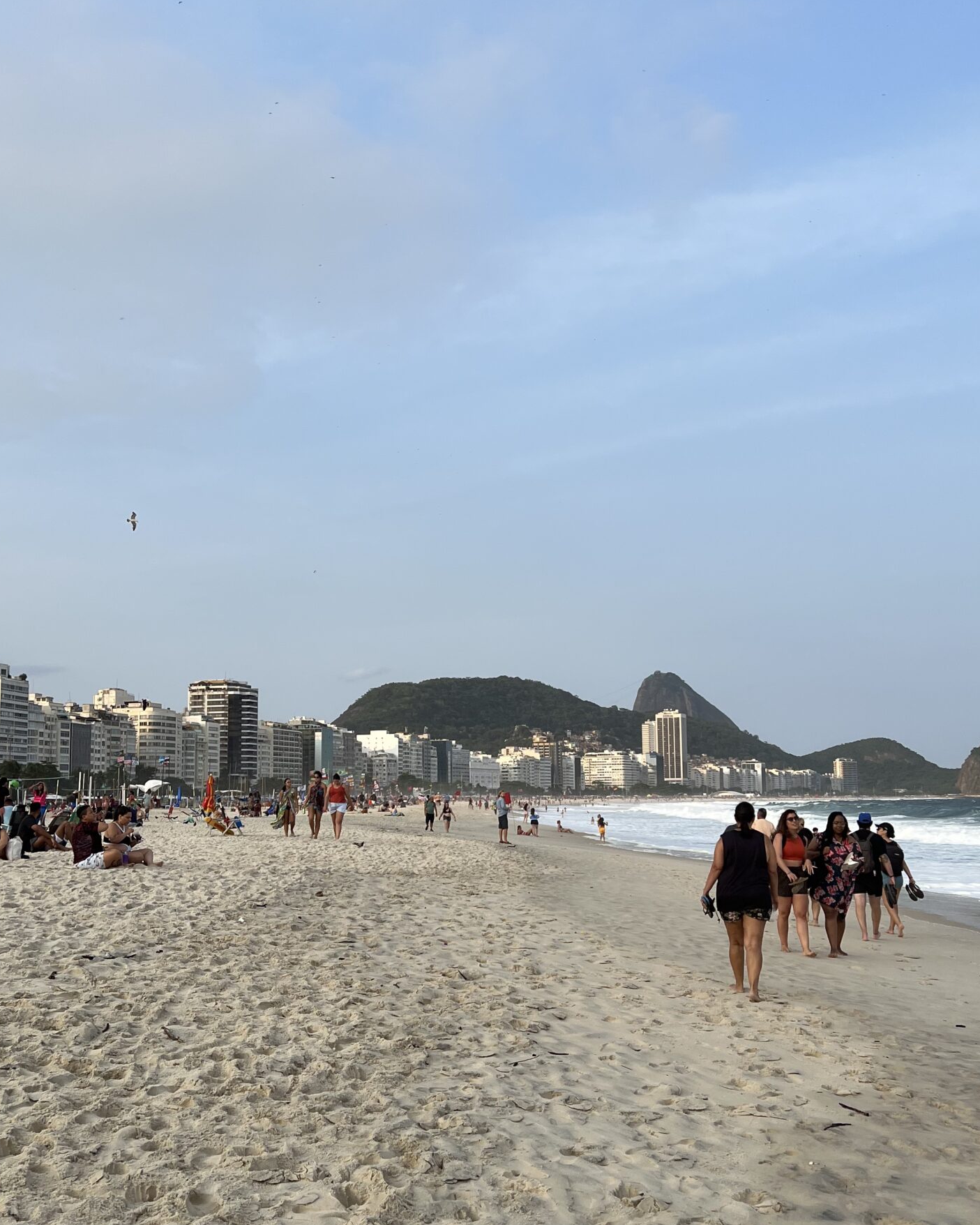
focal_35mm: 37
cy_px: 665
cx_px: 481
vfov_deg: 49.0
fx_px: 1341
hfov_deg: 40.1
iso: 50
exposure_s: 1/3356
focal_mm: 5.7
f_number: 1.5
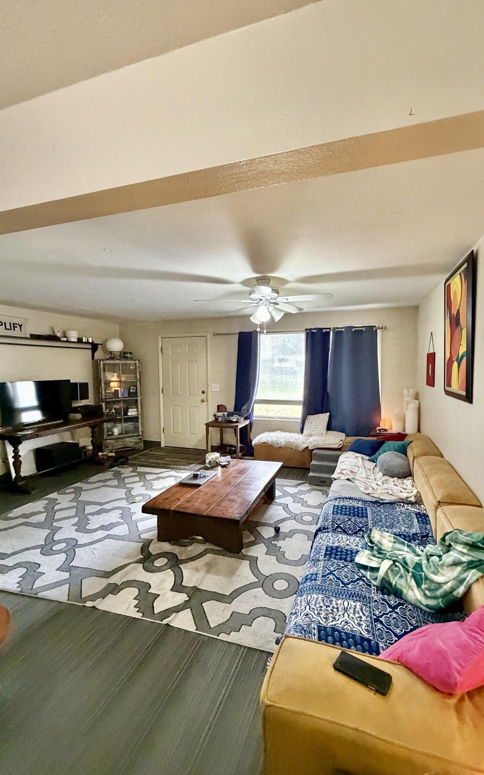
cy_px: 387
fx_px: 316
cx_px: 274
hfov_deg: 74.4
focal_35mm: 15
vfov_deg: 101.5
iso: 640
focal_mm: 2.22
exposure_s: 1/60
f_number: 2.2
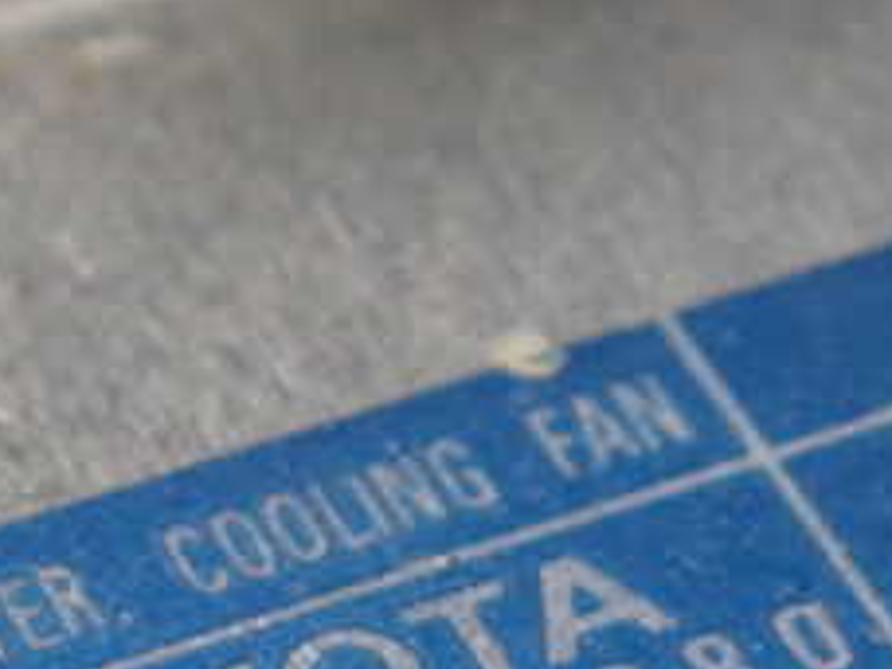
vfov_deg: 5.6
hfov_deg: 7.5
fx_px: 6777
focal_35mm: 263
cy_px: 841
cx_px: 336
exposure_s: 1/50
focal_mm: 18
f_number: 4.9
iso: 800
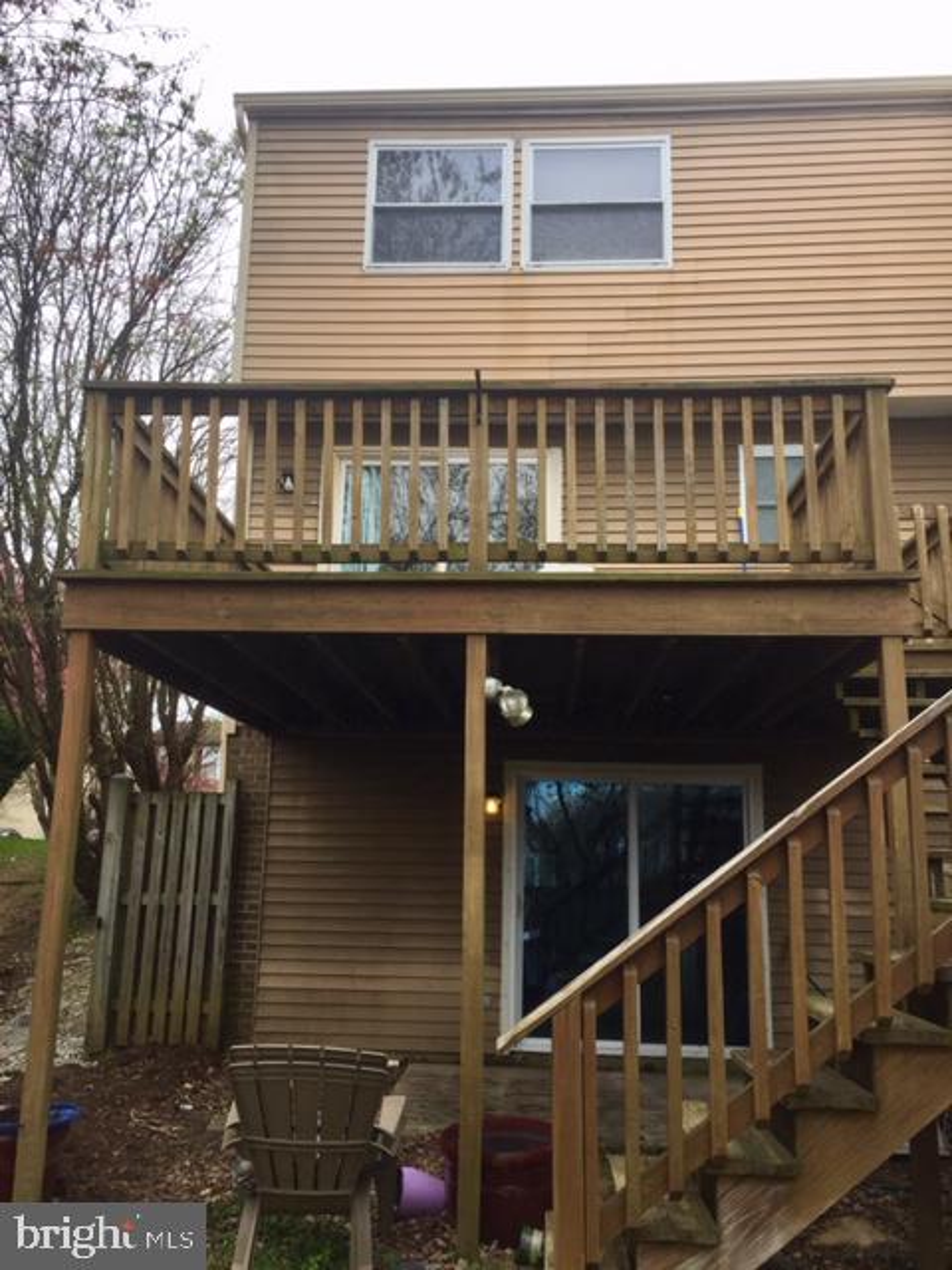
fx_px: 1063
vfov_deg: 61.7
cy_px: 635
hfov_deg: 48.2
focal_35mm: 29
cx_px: 476
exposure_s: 1/989
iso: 32
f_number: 2.2
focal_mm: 4.15
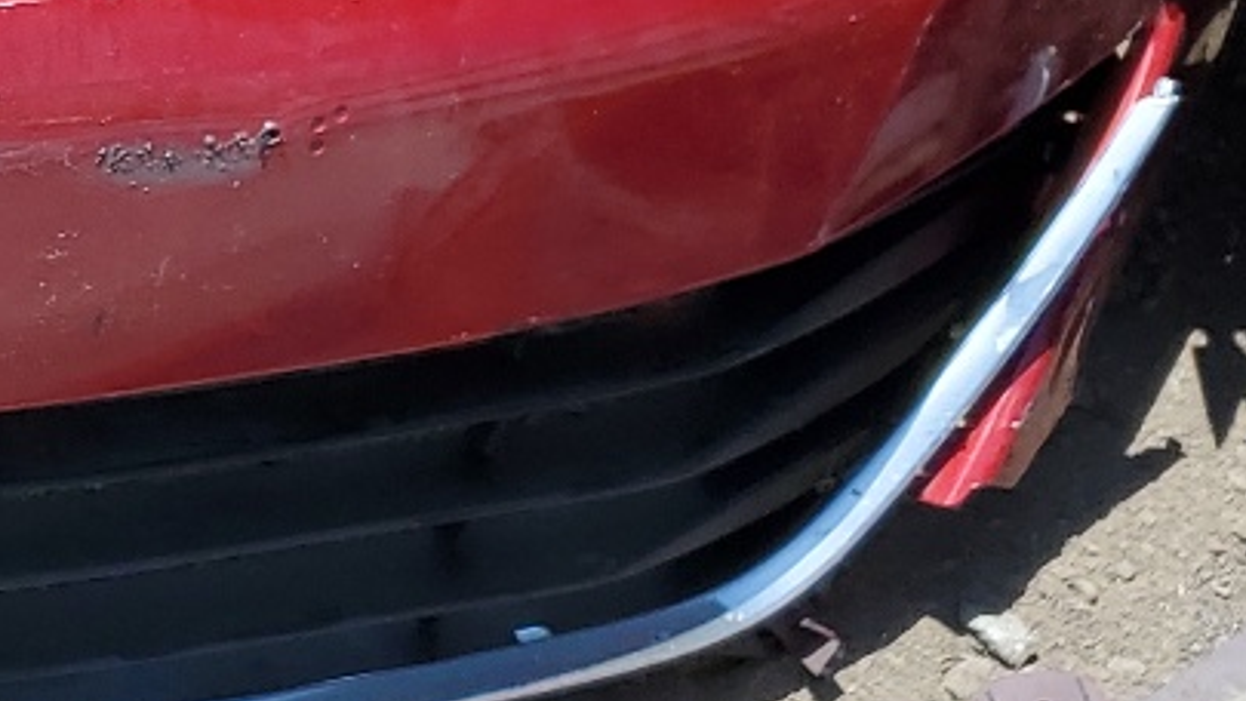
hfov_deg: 18.0
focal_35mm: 112
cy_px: -15
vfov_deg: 10.7
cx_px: -329
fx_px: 3701
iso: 50
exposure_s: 1/2000
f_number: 1.5
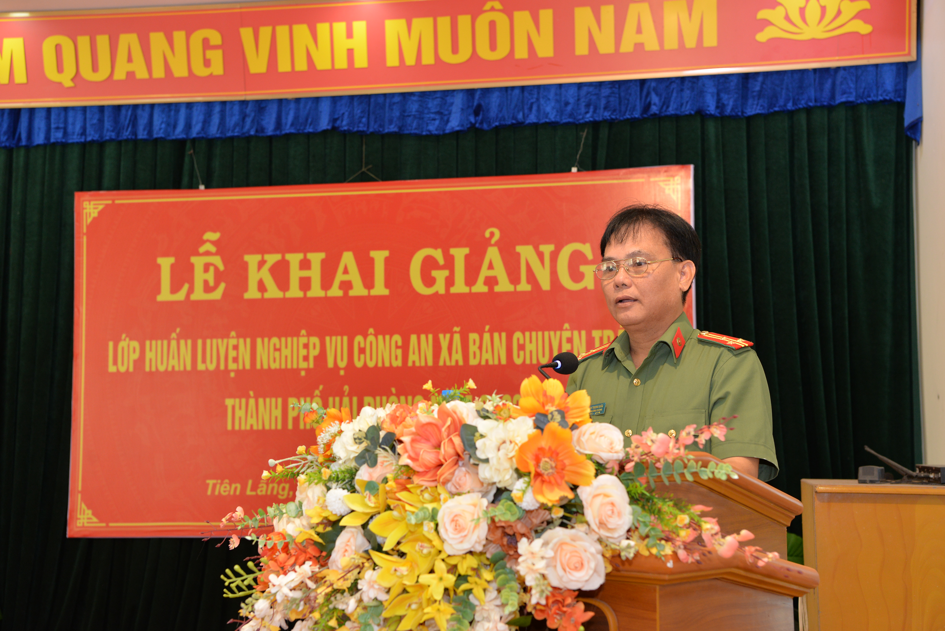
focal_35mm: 50
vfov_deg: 27.0
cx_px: 472
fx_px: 1313
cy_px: 316
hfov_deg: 39.6
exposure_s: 1/60
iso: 800
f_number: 5.6
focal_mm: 50
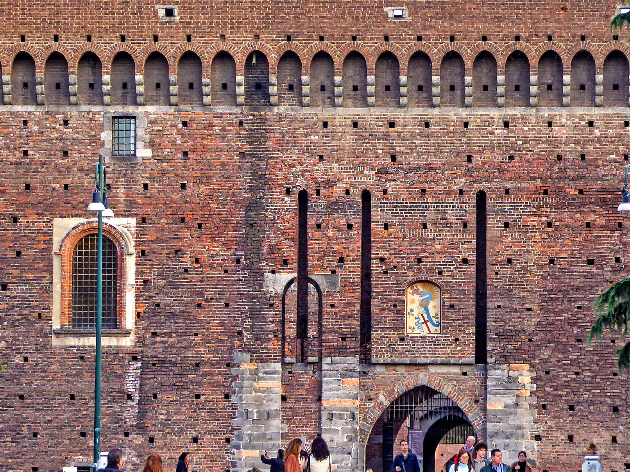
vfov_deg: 7.4
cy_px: 251
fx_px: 3658
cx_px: 396
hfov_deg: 9.8
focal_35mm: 201
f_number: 5.3
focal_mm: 24.2
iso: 200
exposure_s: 1/50
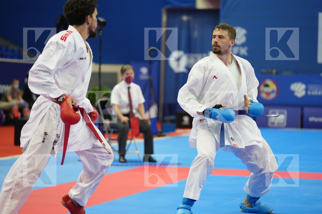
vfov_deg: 11.1
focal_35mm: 124
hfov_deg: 16.5
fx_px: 1109
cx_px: 161
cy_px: 107
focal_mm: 124
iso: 4000
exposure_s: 1/1000
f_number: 2.8
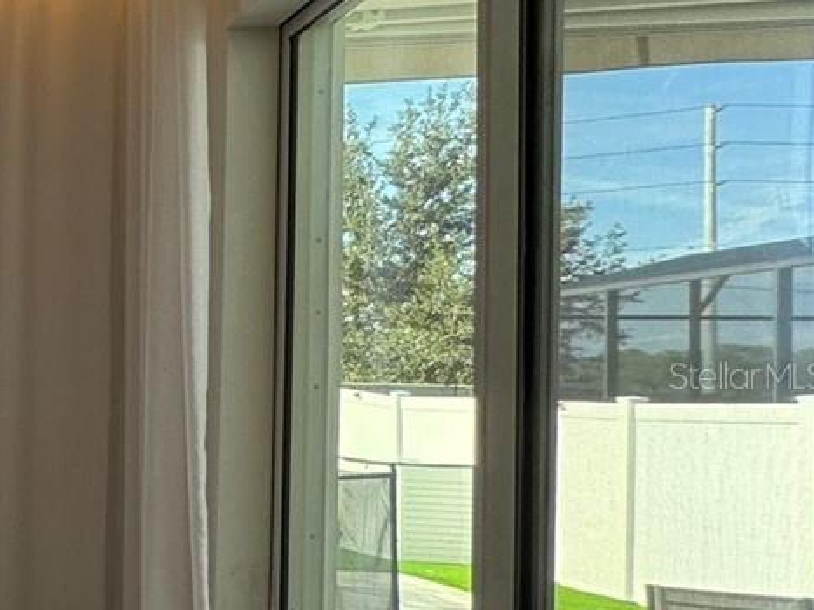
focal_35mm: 48
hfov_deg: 24.2
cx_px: -561
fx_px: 1128
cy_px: 375
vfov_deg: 30.2
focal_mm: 2.22
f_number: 2.2
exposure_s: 1/142
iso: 40
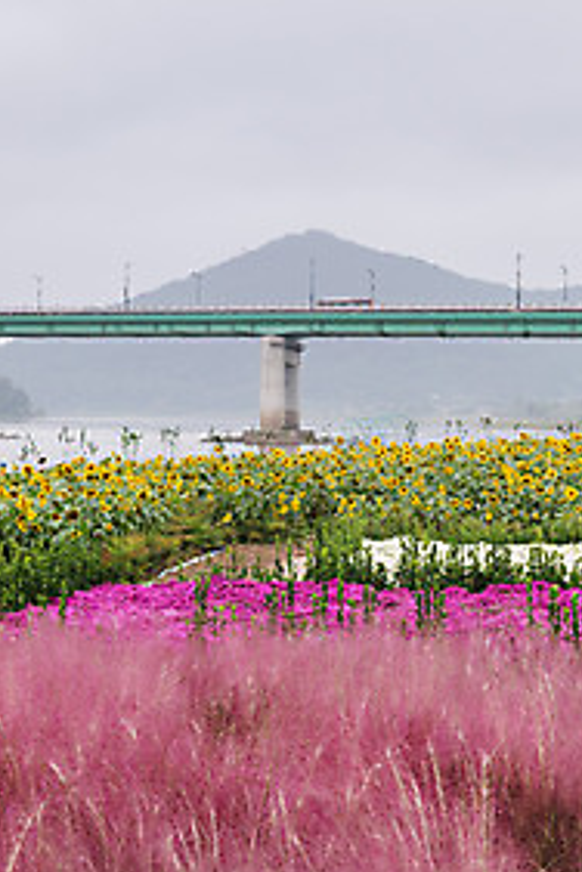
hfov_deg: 20.0
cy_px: 269
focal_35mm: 68
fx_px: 1649
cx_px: 228
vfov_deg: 29.4
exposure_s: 1/1250
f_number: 7.1
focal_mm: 48
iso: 100
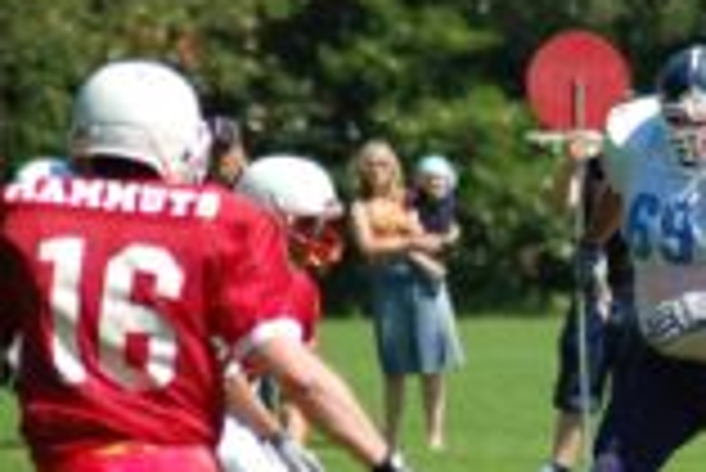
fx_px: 11452
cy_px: 472
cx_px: 839
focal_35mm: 583
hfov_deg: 3.5
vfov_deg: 2.4
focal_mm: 135
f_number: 4.5
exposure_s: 1/1000
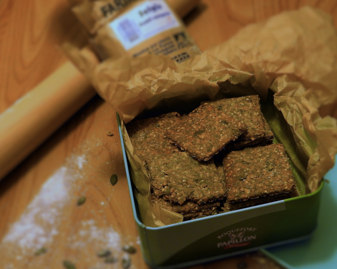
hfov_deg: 32.5
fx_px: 579
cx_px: 177
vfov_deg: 26.2
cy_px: 135
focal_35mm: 58
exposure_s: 1/8
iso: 800
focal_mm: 9.9
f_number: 4
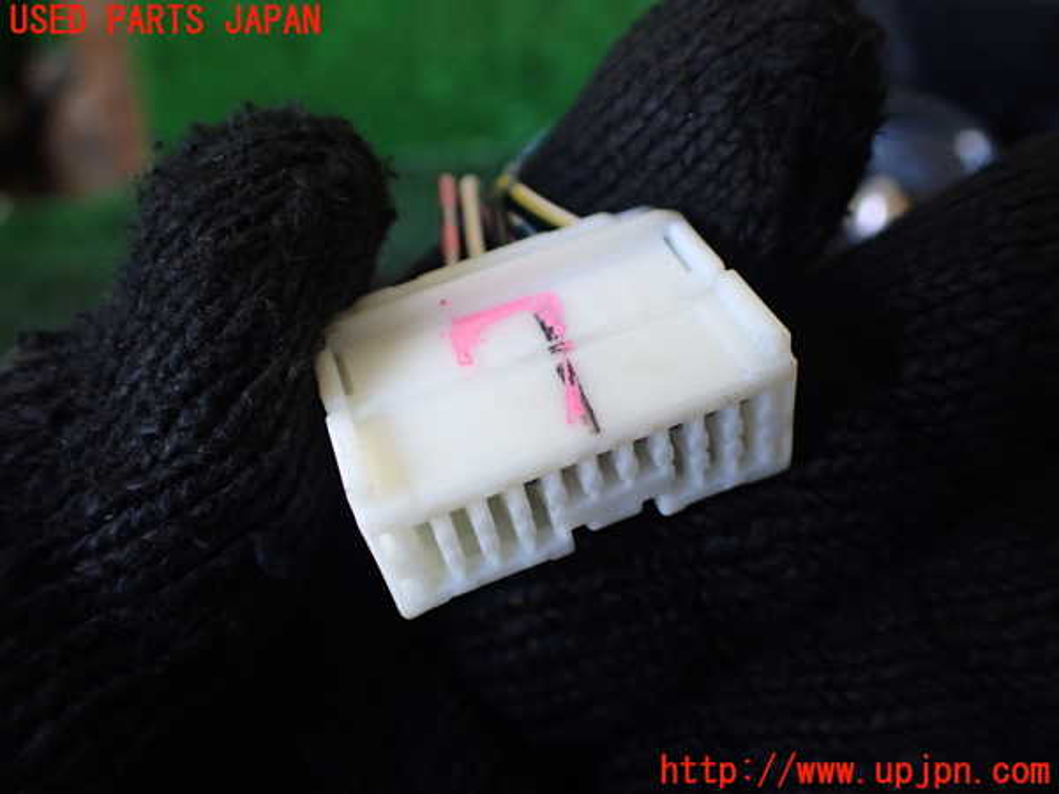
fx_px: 918
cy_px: 397
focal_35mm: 30
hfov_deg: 60.0
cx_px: 530
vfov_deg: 46.8
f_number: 2.3
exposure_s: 1/125
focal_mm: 5.4
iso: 320
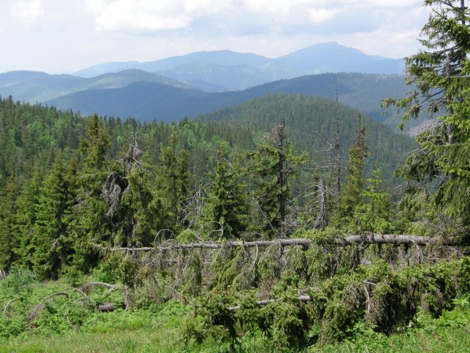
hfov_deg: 31.2
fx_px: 842
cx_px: 235
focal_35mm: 62
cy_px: 176
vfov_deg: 23.7
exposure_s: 1/273
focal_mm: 12.9
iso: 100
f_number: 6.1
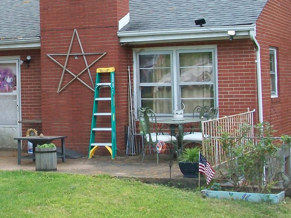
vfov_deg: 16.9
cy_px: 56
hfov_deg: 22.0
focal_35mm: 87
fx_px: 732
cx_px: 28
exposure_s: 1/125
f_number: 3.2
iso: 80
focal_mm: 7.1
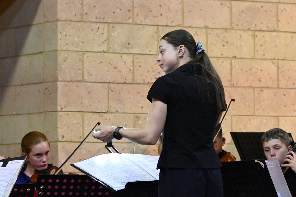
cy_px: 98
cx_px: 148
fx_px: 2035
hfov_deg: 8.3
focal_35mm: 248
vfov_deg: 5.6
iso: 16000
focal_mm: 165
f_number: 7.6
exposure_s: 1/60
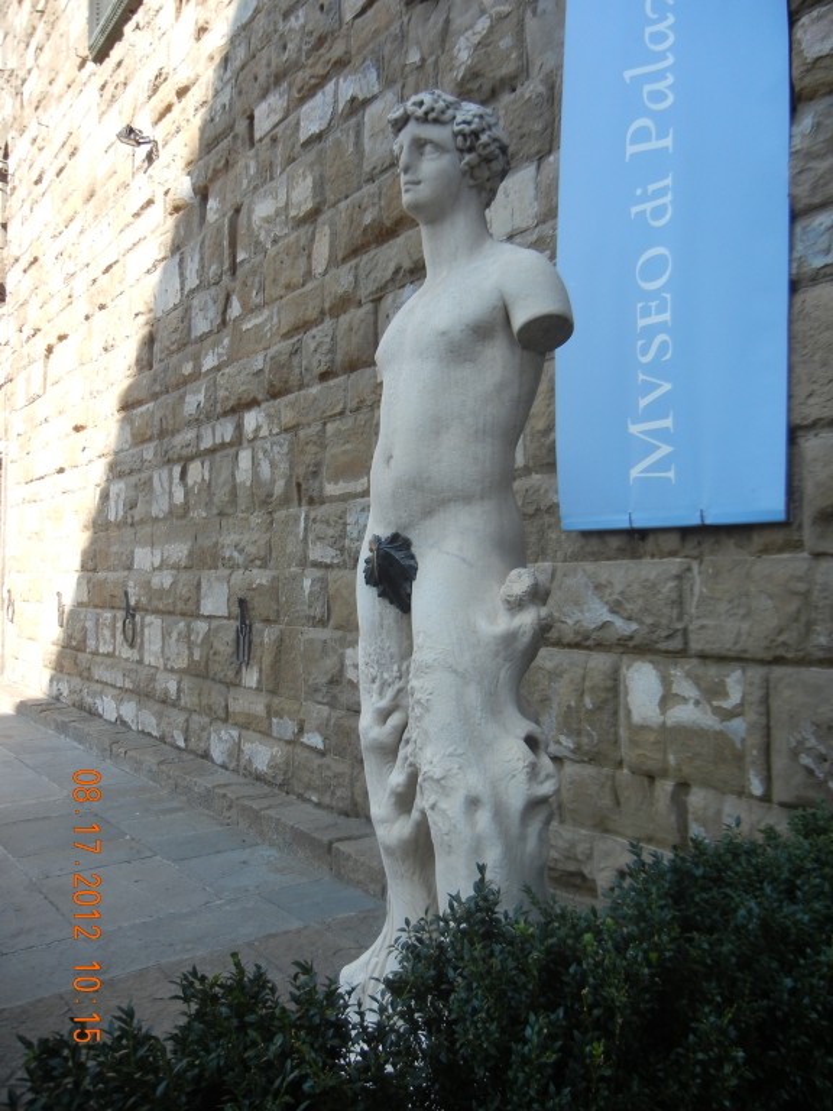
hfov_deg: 46.8
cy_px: 556
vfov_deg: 60.0
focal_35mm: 30
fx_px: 963
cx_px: 416
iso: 160
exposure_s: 1/390
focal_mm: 5.4
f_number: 3.5
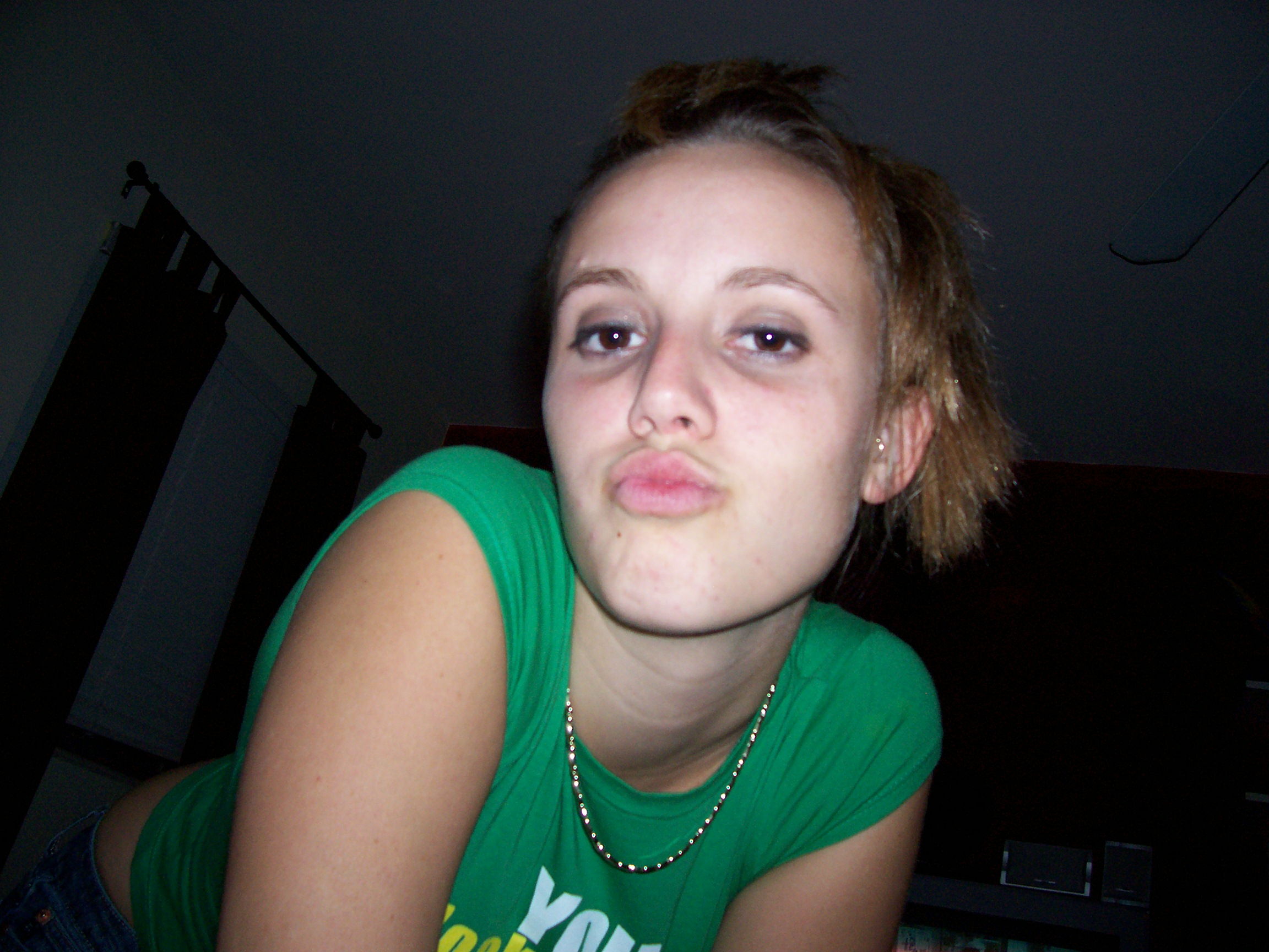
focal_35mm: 34
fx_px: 1246
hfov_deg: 54.0
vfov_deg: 41.8
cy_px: 476
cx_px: 634
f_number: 2.7
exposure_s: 1/112
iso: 140
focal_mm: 5.6
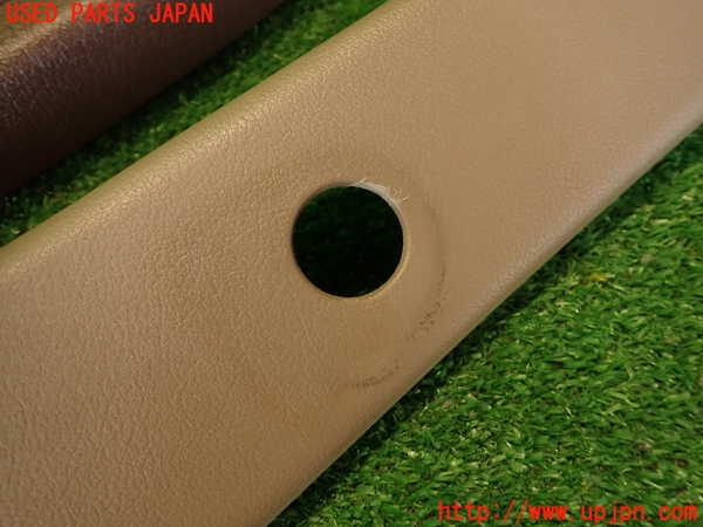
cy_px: 264
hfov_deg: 69.4
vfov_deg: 54.9
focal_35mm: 25
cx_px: 352
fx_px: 508
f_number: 2
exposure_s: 1/40
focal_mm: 4.5
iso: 200
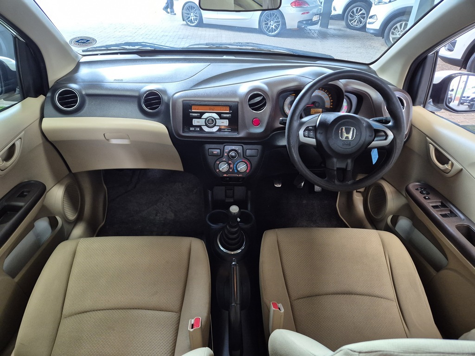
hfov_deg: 73.9
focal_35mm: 23
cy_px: 178
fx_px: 316
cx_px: 238
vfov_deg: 58.9
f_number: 1.8
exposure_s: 1/100
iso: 500
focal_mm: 5.4
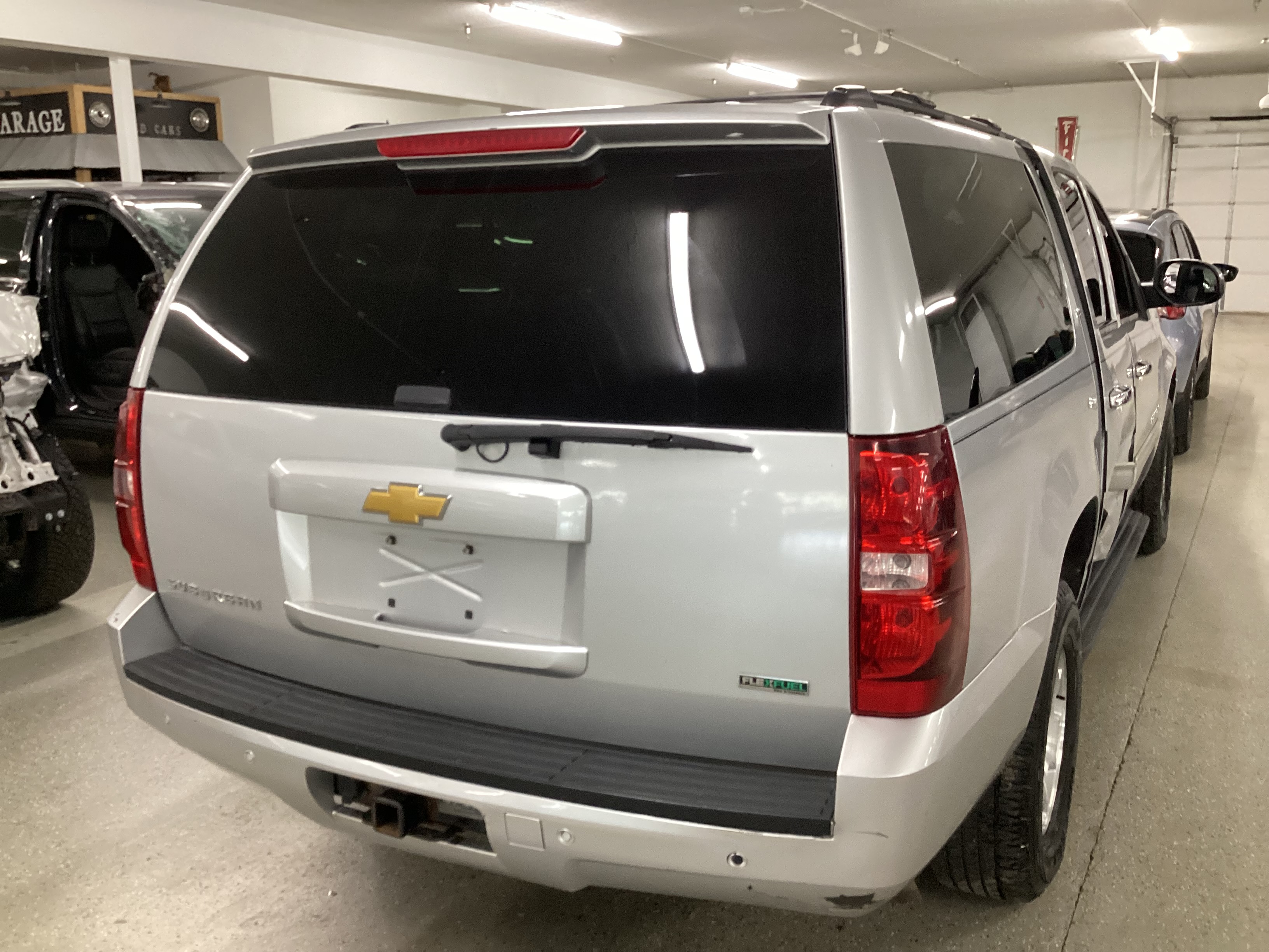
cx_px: 634
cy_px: 476
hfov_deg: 58.4
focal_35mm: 31
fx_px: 1136
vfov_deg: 45.4
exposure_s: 1/60
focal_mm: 3.3
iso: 250
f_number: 2.4
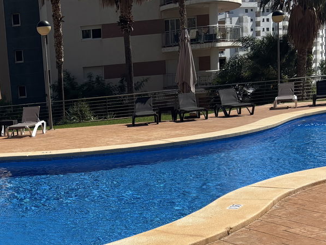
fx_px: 659
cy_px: 222
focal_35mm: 70
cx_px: 43
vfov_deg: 20.6
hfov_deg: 27.0
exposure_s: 1/5952
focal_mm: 5.96
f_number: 1.6
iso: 50
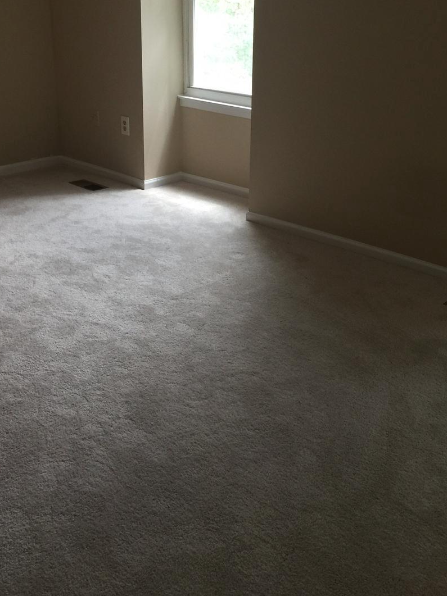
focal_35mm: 42
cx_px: 207
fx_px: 724
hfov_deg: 34.3
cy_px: 221
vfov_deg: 44.4
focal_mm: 4.15
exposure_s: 1/30
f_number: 2.2
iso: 32
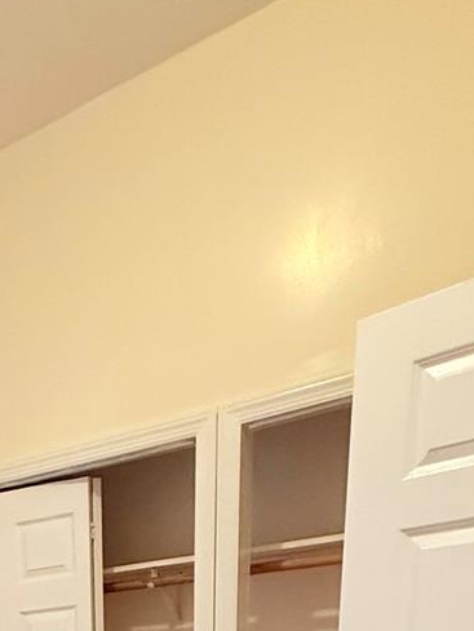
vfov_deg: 29.9
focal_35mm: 44
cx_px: -128
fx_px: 803
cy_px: 896
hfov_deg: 27.8
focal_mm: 2.22
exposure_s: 1/60
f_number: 2.2
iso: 640
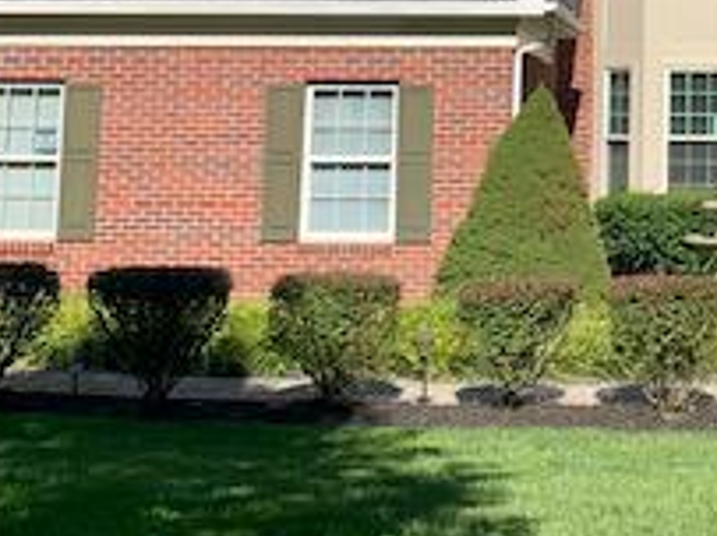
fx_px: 1697
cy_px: -81
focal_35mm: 82
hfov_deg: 22.8
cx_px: 738
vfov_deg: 17.3
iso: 25
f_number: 1.8
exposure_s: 1/2309
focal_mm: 4.25
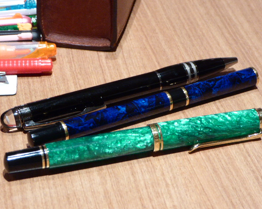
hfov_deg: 14.5
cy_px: 104
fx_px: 1031
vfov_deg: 11.6
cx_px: 136
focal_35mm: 133
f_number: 5.1
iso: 400
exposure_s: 1/20
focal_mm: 20.6
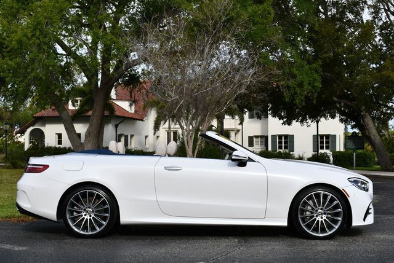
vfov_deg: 26.0
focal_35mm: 52
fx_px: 570
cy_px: 132
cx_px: 197
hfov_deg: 38.2
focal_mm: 26
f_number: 8
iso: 110
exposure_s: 1/250
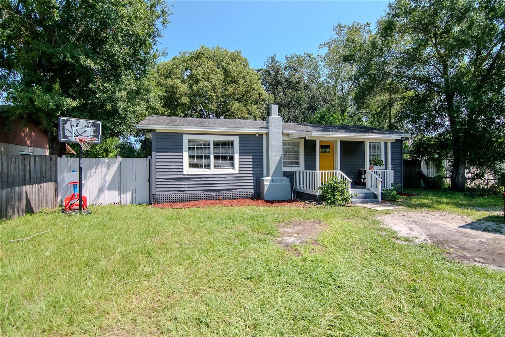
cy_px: 168
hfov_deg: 95.0
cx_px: 252
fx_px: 231
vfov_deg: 72.0
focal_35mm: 16
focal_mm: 11
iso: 1250
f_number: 7.1
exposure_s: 1/2500
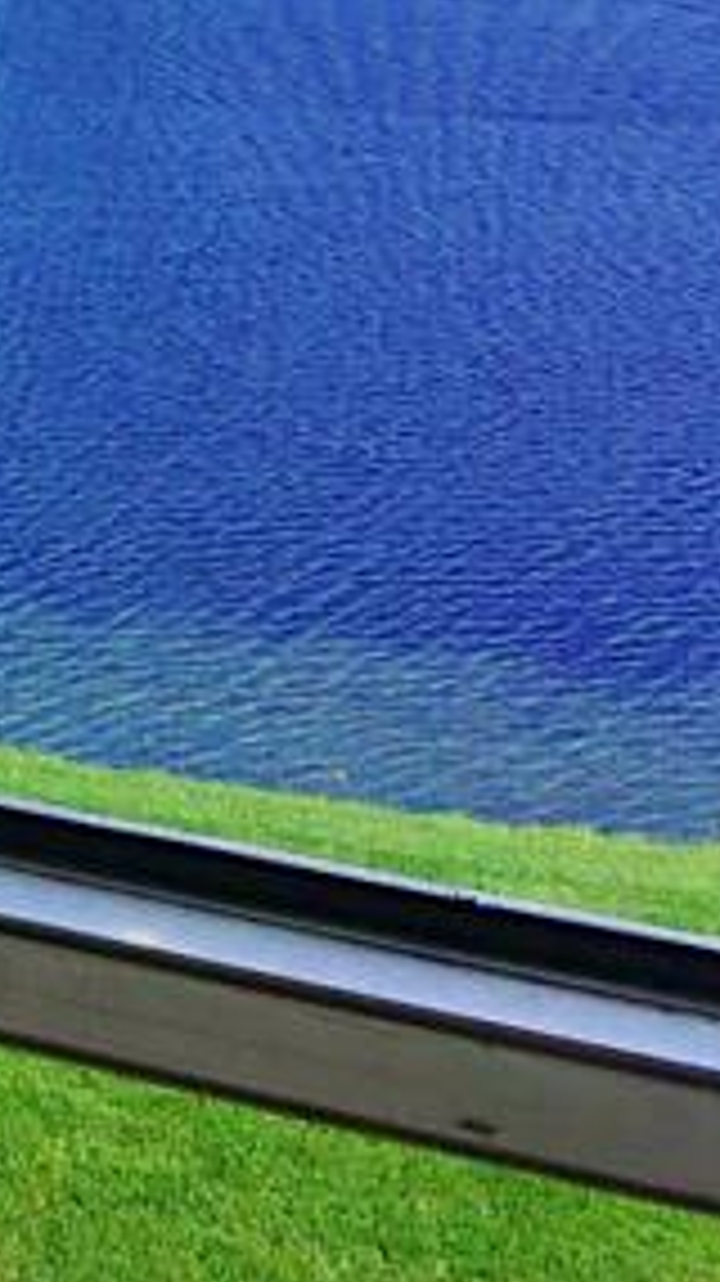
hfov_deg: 12.7
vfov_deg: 22.5
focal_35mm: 91
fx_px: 3093
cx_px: -320
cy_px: -9
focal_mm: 3.3
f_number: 2.4
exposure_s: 1/566
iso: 25
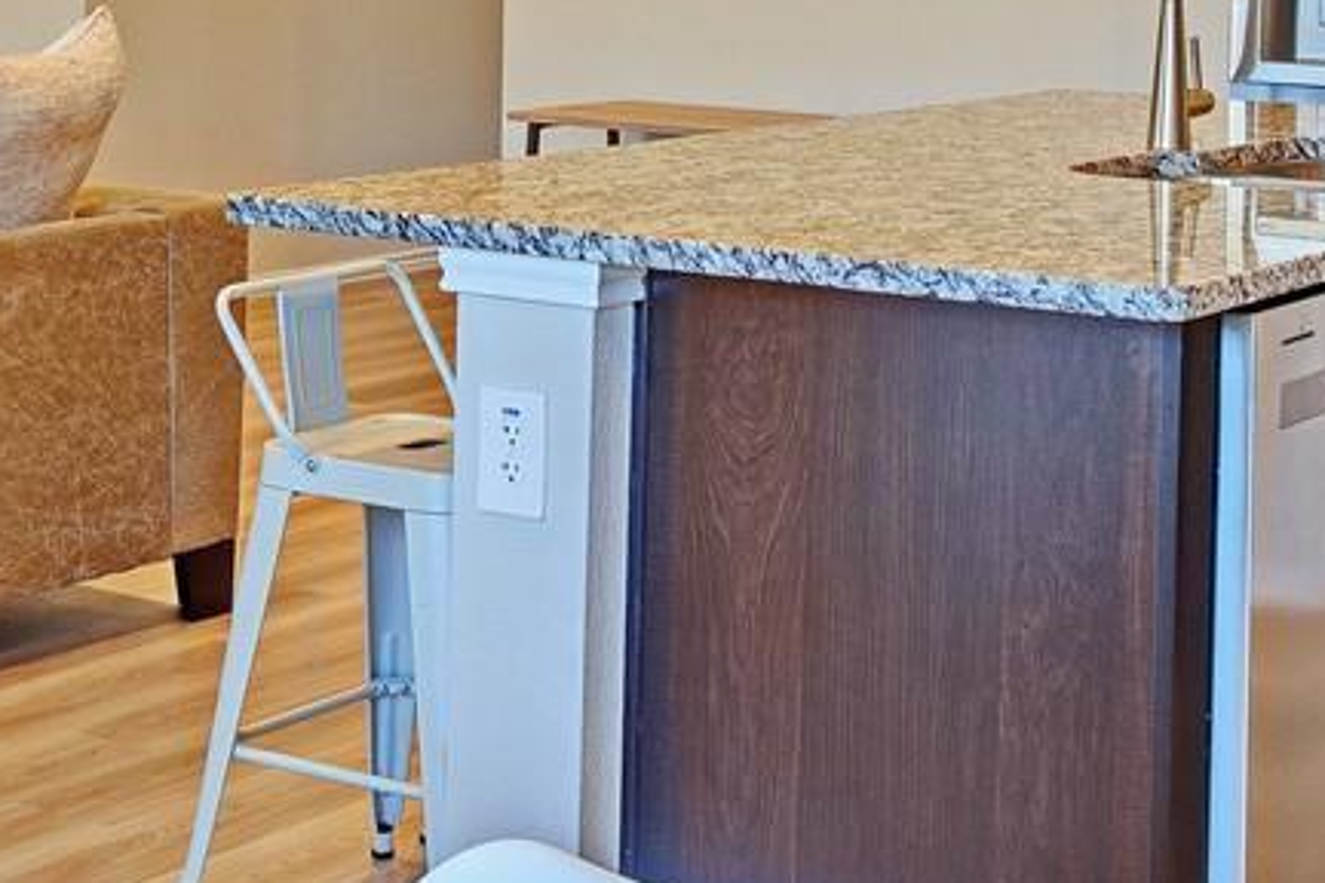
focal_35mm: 83
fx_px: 3055
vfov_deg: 16.0
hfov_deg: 24.4
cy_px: -52
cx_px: 457
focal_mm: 22
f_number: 9
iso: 160
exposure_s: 1/4
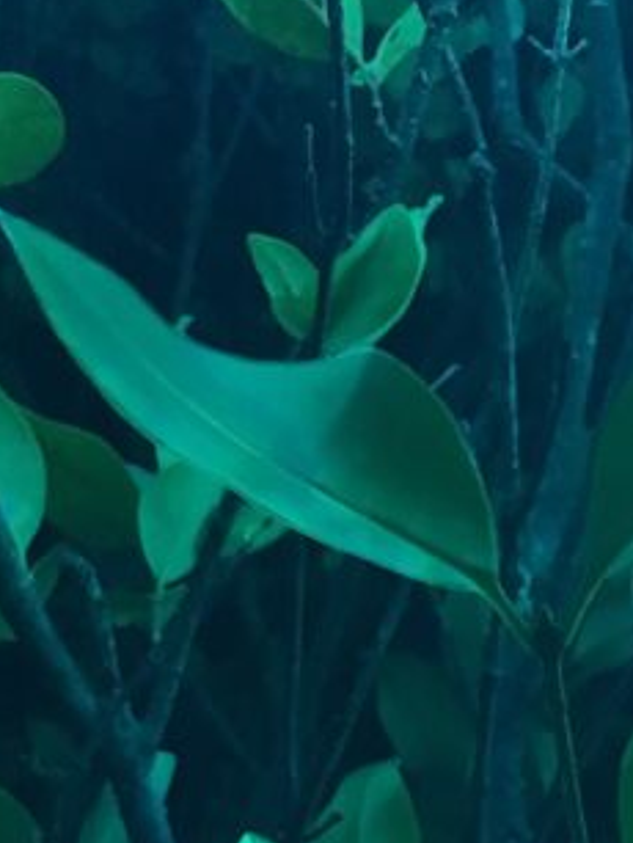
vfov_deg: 19.1
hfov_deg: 15.1
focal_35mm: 97
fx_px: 2362
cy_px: 1019
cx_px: 564
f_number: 2.2
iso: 250
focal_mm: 4.15
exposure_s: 1/15
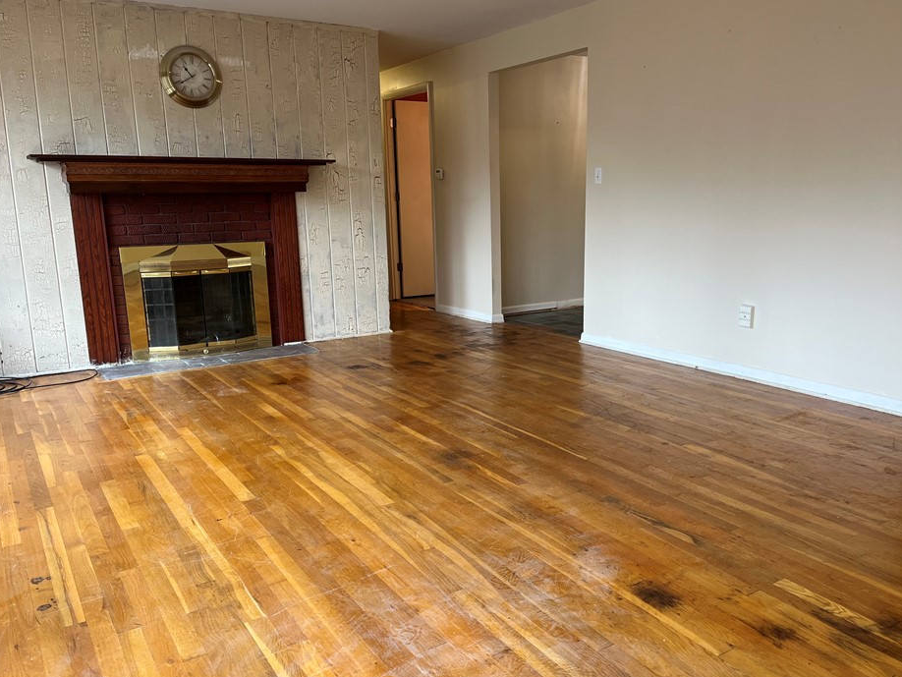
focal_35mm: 29
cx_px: 491
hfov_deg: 61.5
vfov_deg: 48.2
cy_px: 346
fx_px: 756
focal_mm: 5.1
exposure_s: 1/60
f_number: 1.6
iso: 80
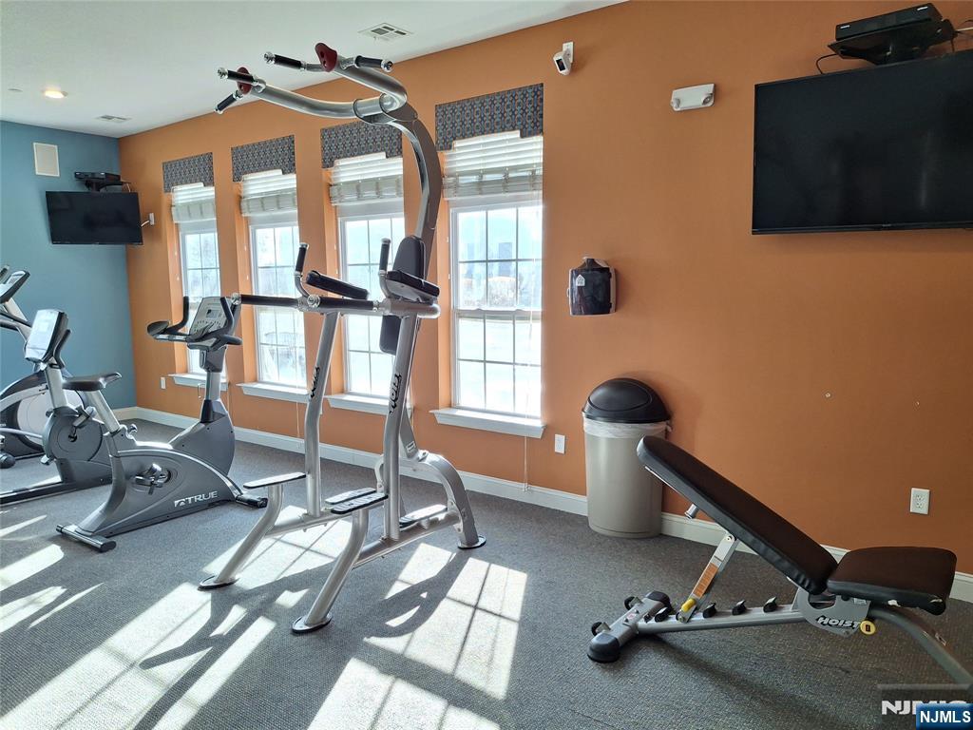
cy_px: 365
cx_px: 486
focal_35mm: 25
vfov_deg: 54.9
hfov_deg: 69.4
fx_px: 703
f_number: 1.8
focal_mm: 4.69
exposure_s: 1/120
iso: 160
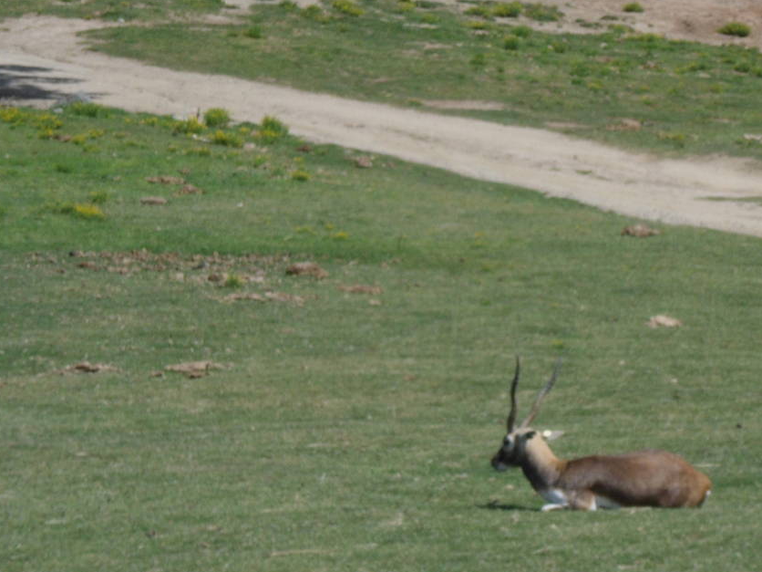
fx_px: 6824
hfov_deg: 6.4
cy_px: 265
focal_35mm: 310
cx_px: 446
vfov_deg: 4.8
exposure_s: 1/750
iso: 80
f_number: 5.5
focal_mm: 28.7
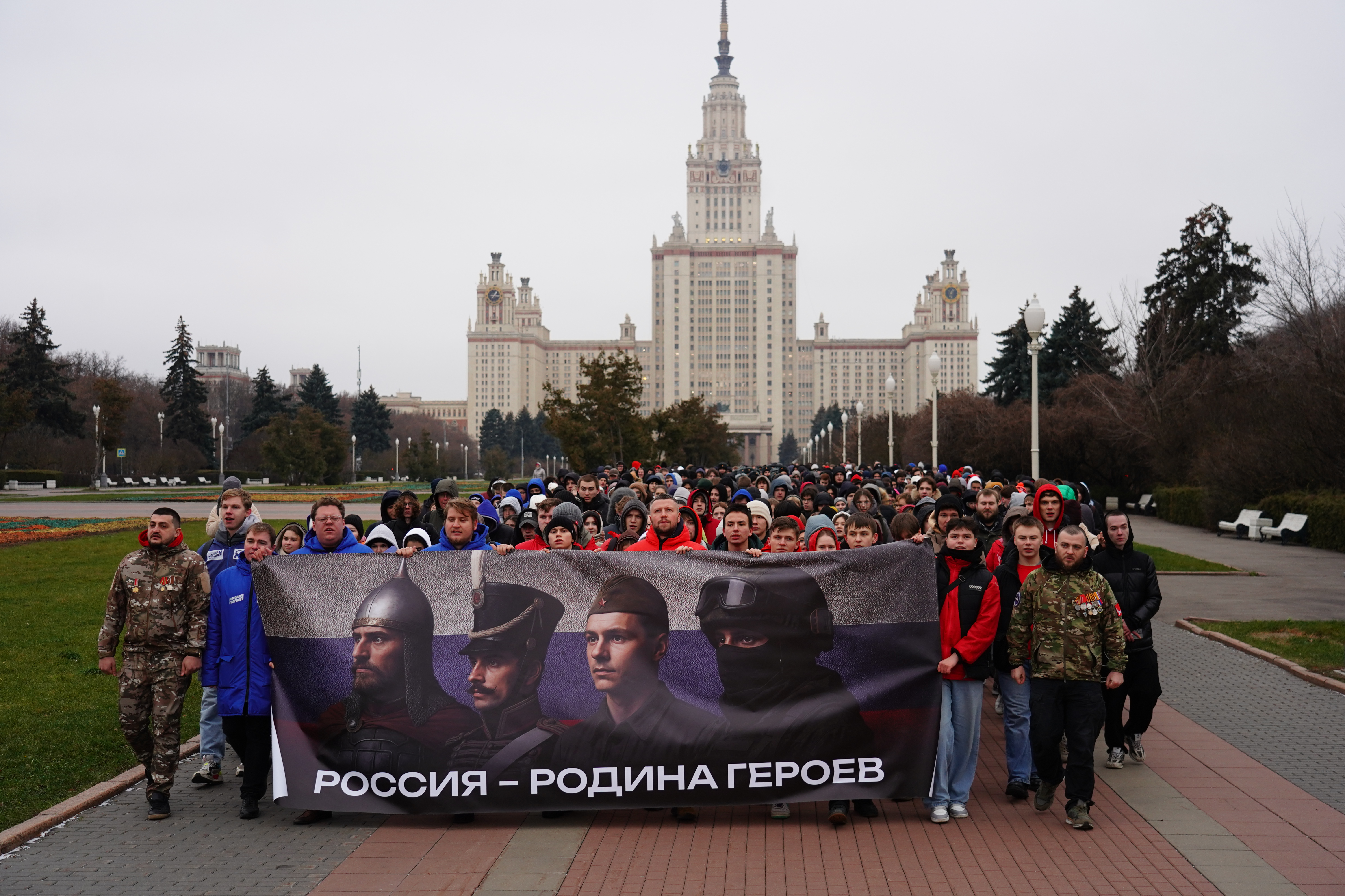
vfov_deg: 28.1
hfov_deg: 41.1
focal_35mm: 48
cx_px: 672
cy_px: 448
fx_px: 1793
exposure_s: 1/320
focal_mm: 48
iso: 500
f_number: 4
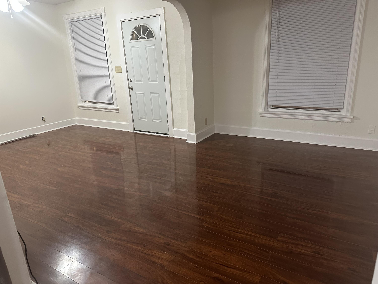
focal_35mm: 24
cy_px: 142
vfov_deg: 56.8
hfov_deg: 71.6
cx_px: 189
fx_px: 262
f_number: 1.78
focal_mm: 6.86
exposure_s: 1/60
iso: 500
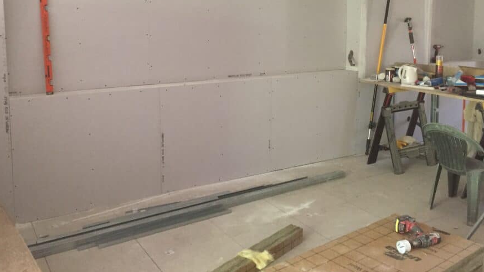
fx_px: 475
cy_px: 66
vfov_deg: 31.4
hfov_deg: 54.0
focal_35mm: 37
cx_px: 245
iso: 250
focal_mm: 4.15
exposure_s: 1/25
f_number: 2.2
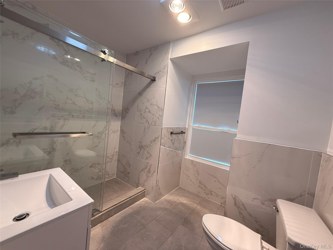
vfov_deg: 85.7
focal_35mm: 14
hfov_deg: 102.1
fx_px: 135
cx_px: 166
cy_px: 125
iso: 100
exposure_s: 1/120
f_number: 2.2
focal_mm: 2.22
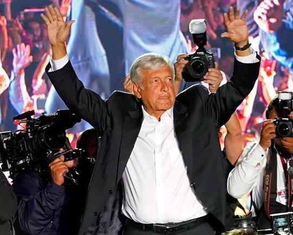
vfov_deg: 10.8
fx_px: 1240
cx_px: 159
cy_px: 118
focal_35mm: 143
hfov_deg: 13.5
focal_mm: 126
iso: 4000
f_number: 8
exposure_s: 1/250
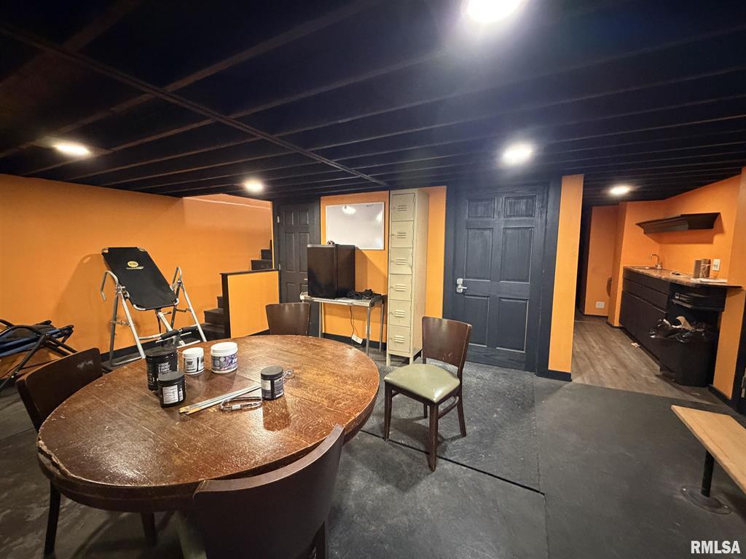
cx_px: 373
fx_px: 302
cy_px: 280
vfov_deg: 85.7
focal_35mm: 14
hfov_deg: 102.1
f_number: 2.2
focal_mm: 2.22
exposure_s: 1/40
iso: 1000
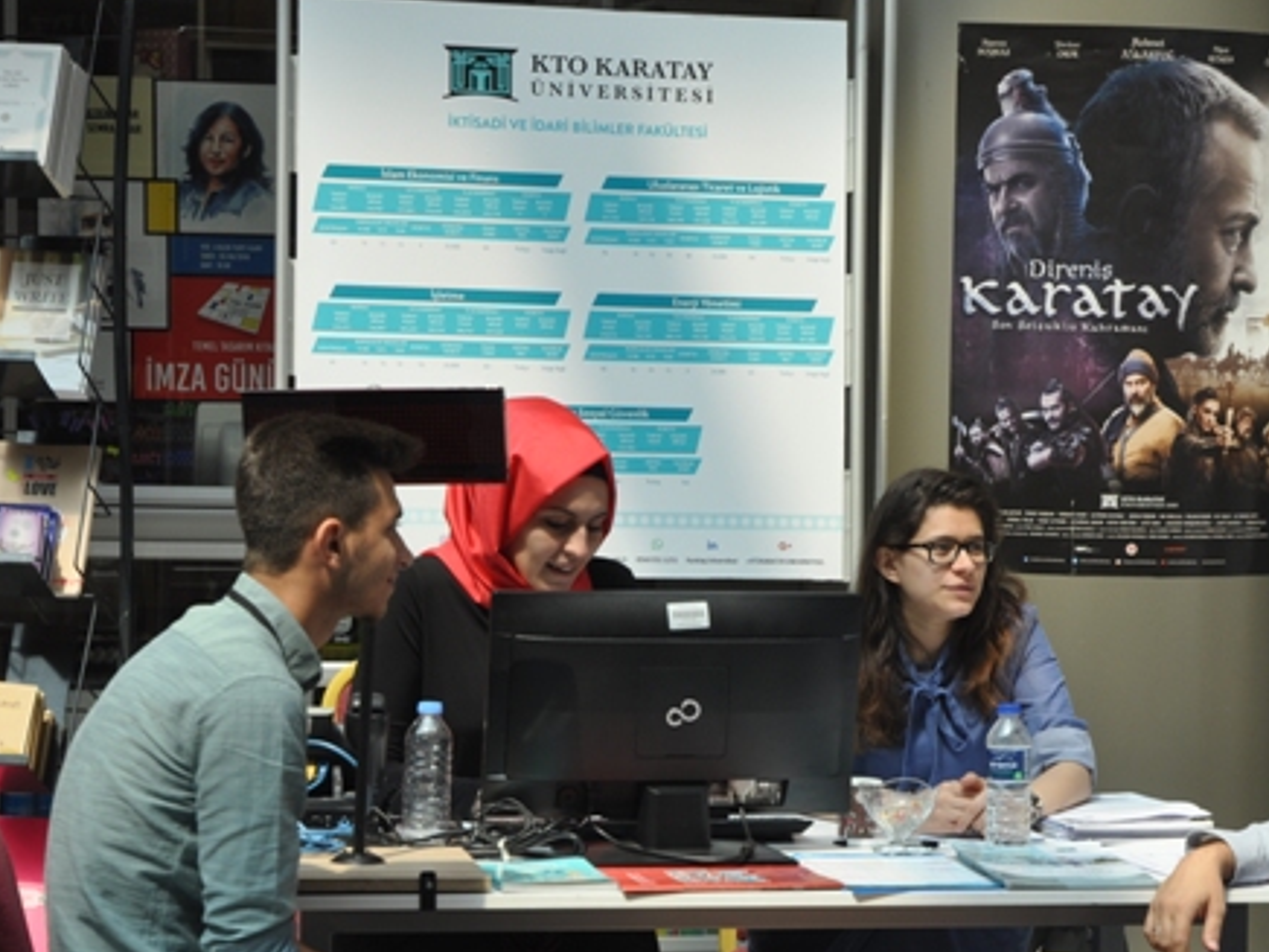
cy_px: 604
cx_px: 835
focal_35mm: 110
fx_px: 4033
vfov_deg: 13.4
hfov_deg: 17.8
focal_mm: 52
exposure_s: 1/125
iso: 250
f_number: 5.6
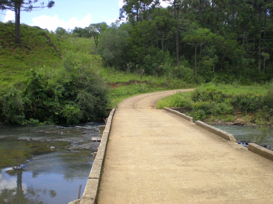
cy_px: 102
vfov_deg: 37.7
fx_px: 300
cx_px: 136
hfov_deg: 49.0
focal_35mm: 38
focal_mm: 6.3
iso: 50
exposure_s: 1/293
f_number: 3.1
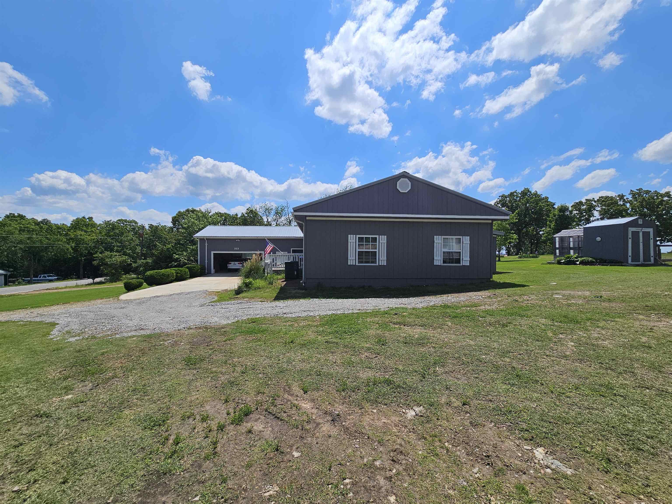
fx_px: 252
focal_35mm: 13
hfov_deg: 106.2
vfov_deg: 89.9
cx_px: 336
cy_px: 252
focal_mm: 2.2
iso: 50
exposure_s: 1/5214
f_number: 2.2
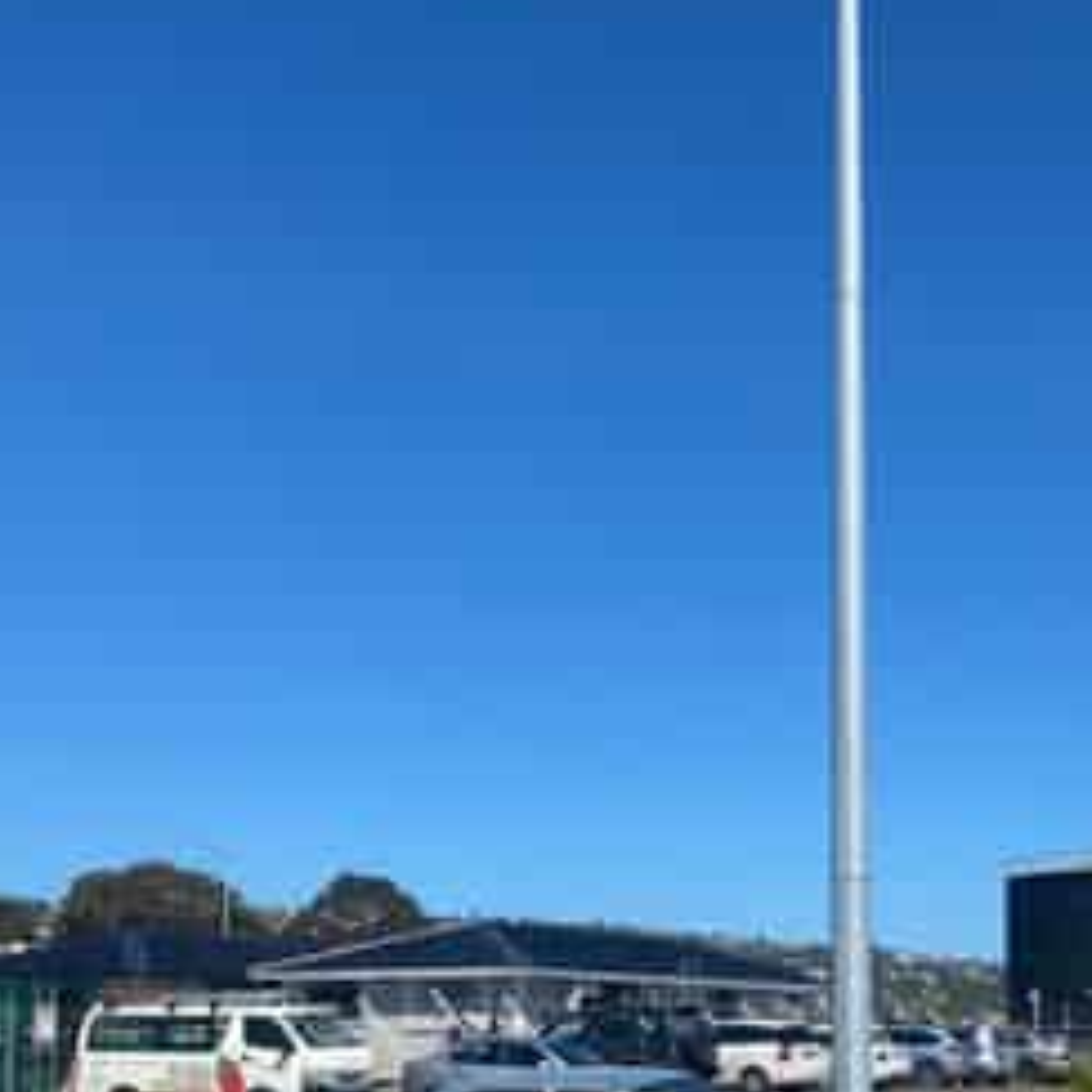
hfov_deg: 27.6
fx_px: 2213
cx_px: 716
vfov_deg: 27.5
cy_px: 768
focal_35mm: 62
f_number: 1.8
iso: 32
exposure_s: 1/3610
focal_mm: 4.25
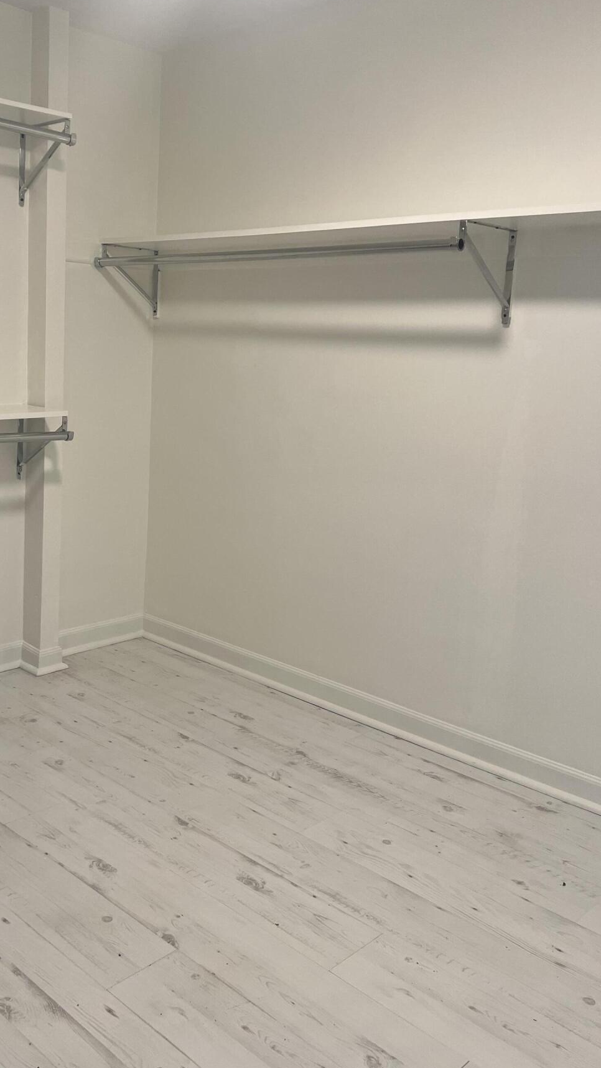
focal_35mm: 33
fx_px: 935
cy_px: 474
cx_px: 207
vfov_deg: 59.3
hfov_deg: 35.3
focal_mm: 5.7
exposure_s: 1/120
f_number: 1.5
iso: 100
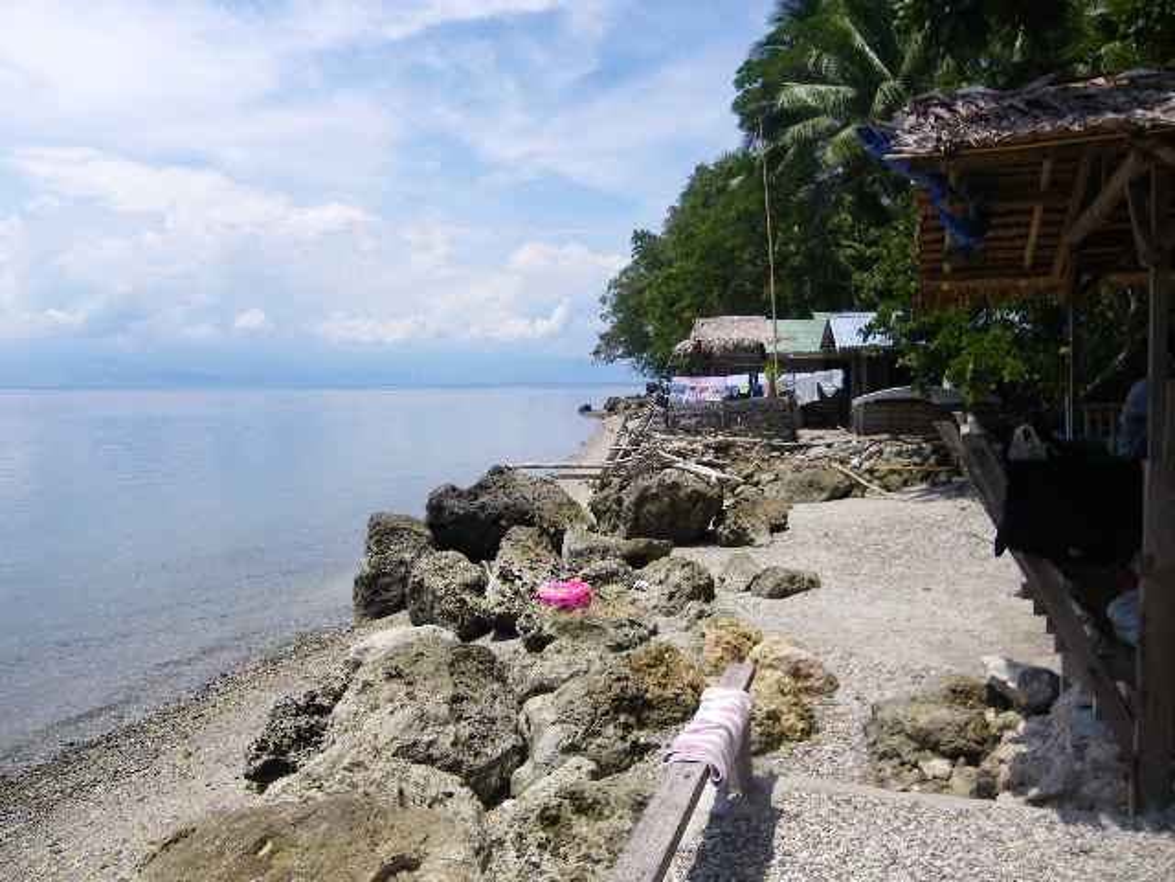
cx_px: 588
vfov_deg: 49.7
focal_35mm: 28
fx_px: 950
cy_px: 441
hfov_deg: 63.4
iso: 80
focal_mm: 4.9
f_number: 7
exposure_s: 1/200
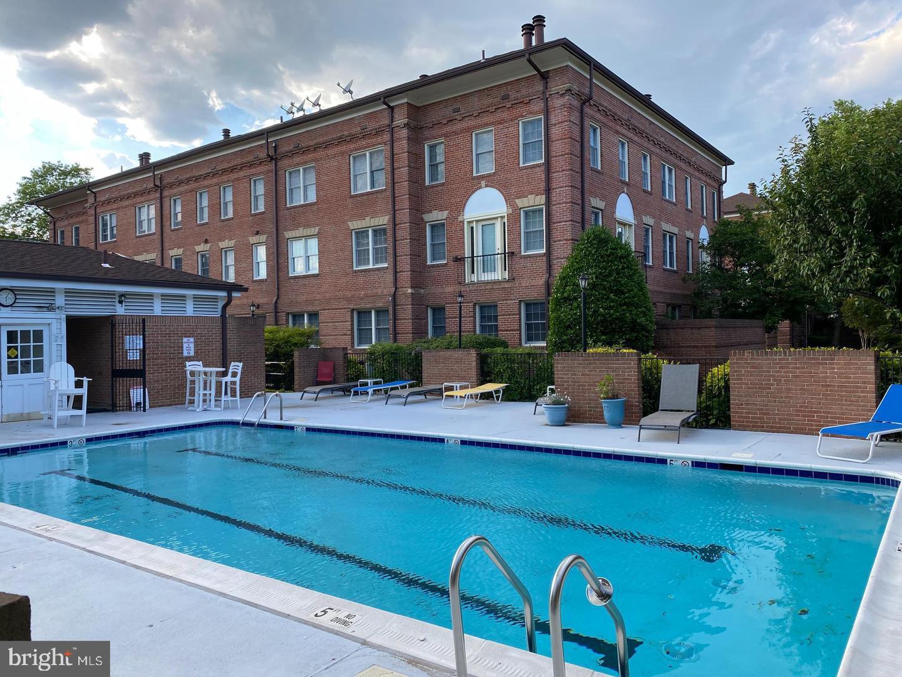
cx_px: 451
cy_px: 338
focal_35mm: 26
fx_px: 677
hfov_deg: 67.3
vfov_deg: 53.1
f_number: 1.8
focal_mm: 4.25
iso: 32
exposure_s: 1/465
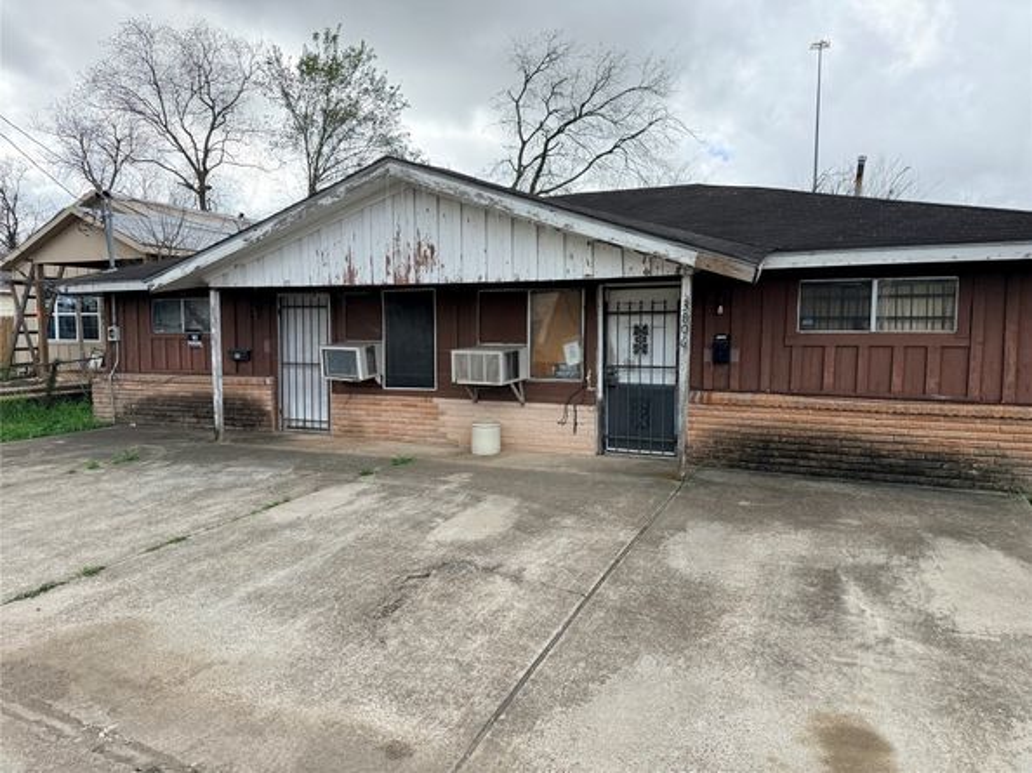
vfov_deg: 56.8
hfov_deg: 71.6
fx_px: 715
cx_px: 516
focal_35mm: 24
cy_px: 386
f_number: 1.78
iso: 100
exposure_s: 1/2299
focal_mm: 6.76
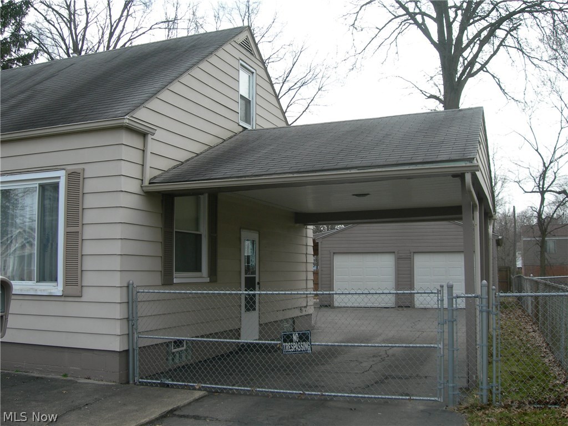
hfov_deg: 49.0
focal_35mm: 38
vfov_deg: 37.7
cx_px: 284
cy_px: 213
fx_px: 624
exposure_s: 1/234
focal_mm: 7.8
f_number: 4.8
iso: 50
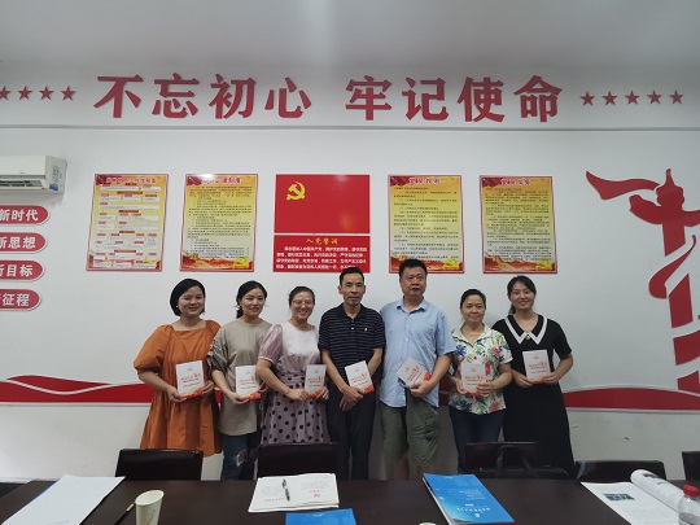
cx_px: 350
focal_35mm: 16
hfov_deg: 94.5
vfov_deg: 78.1
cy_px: 262
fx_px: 324
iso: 250
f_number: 2.2
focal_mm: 2.26
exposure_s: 1/33.3
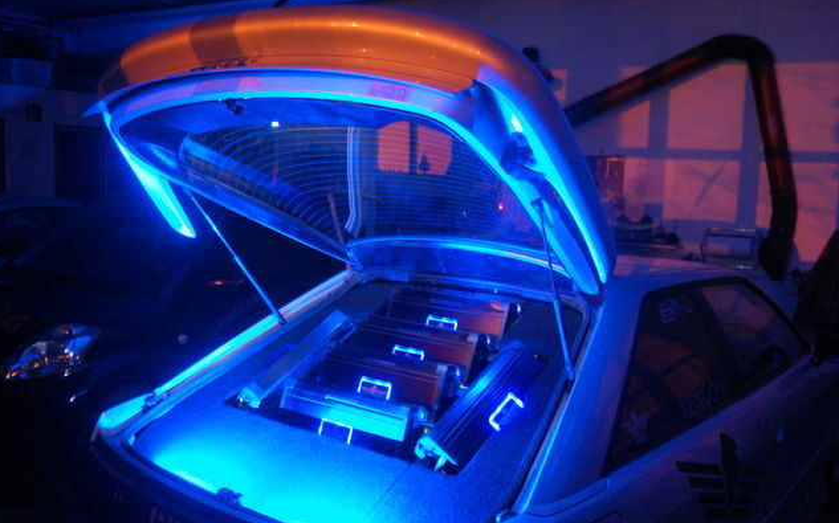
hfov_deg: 56.7
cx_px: 416
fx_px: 777
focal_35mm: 34
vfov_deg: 37.2
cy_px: 277
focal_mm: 22
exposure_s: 6
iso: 800
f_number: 3.8
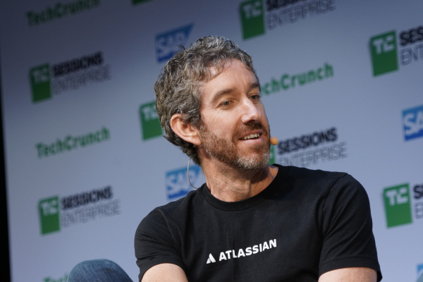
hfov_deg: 8.6
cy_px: 141
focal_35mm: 240
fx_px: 2820
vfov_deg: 5.7
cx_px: 212
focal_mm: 160
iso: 1600
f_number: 7.1
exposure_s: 1/100
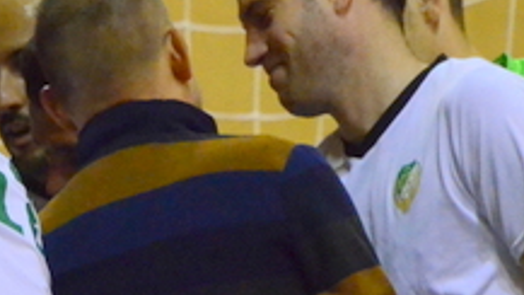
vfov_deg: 0.8
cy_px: 317
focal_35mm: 1562
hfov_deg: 1.4
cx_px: -87
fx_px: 21700
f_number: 10
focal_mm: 270
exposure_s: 1/200
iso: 5000
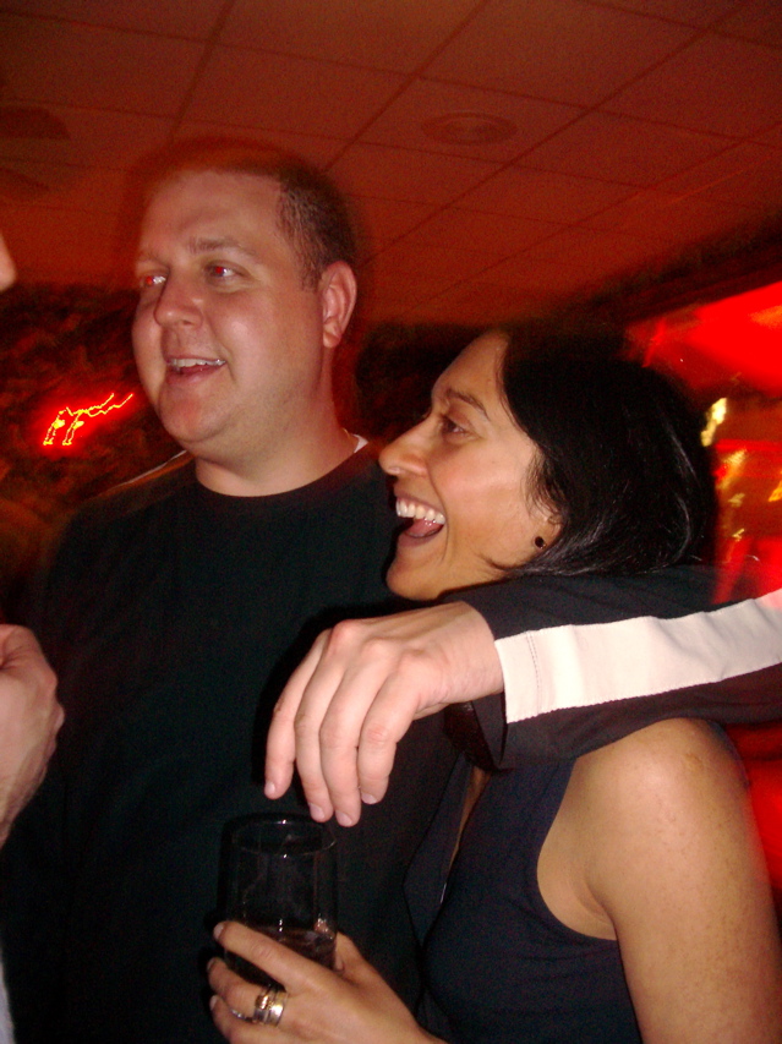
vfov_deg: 52.6
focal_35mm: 35
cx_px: 391
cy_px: 522
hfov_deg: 40.7
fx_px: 1055
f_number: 2.6
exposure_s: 2
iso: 100
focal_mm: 5.8
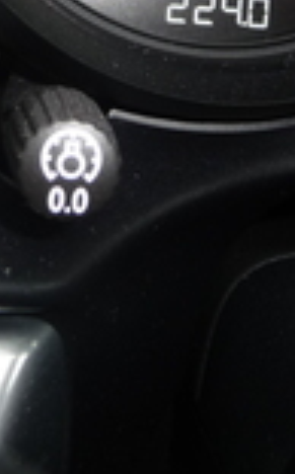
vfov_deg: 24.8
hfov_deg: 16.2
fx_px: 1033
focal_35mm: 80
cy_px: 17
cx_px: 97
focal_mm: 4.7
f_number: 3.3
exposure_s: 1/30
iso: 100
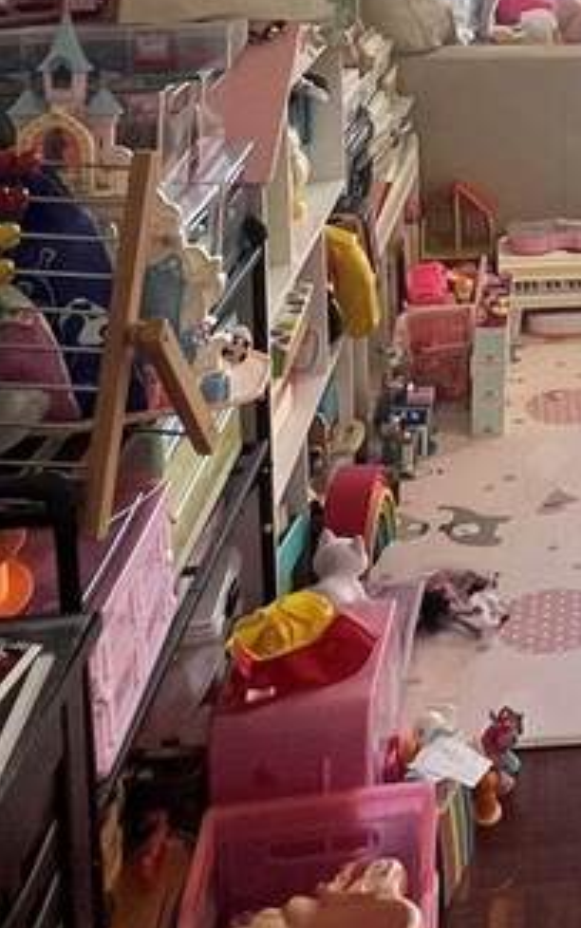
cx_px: 816
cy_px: 0
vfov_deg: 34.2
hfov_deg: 21.1
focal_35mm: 54
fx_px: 1367
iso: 100
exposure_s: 1/120
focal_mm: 1.57
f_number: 1.8
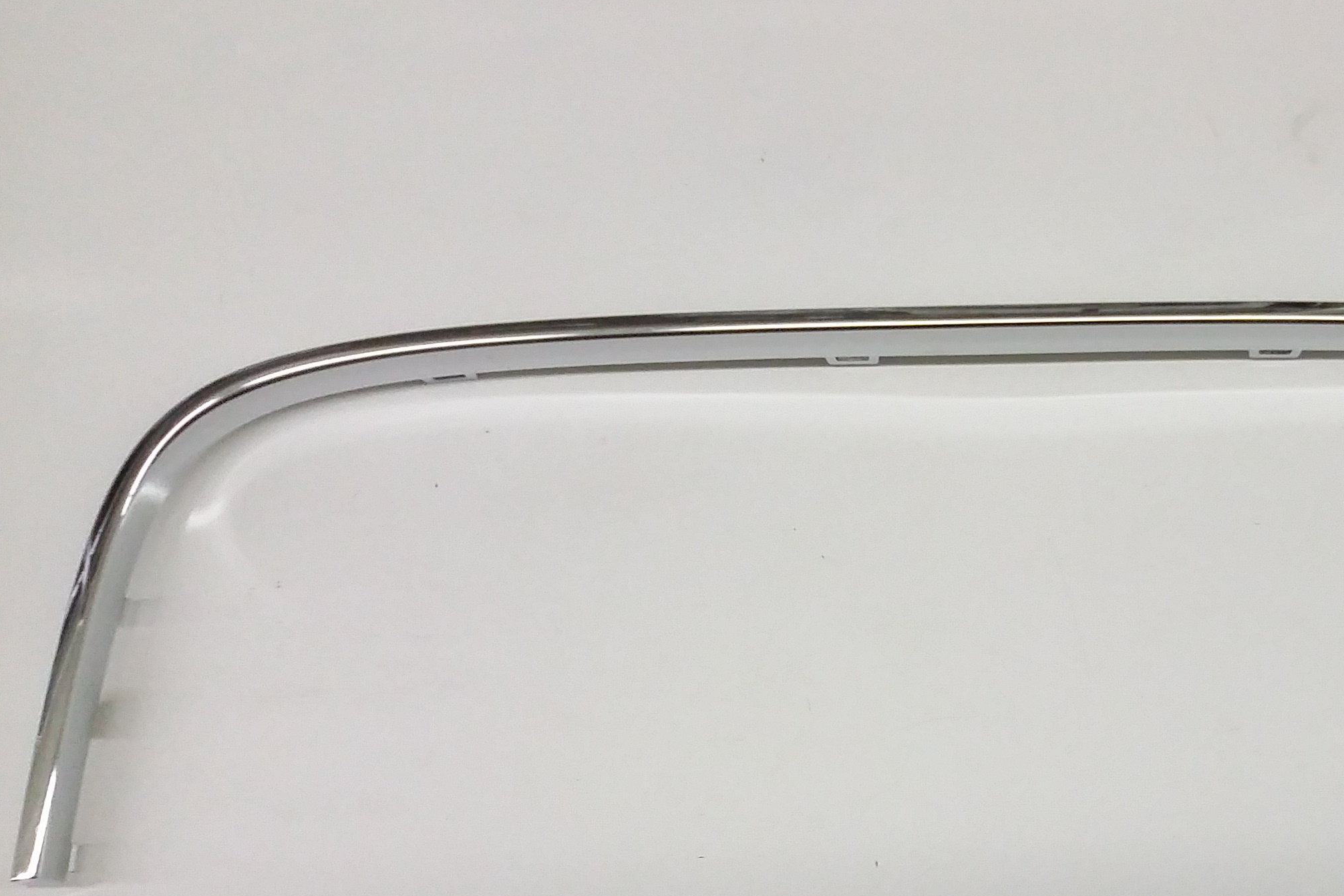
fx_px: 2016
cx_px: 1087
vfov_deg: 24.8
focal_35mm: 54
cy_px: 643
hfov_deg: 35.6
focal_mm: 3.4
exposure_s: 1/30
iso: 200
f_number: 2.4
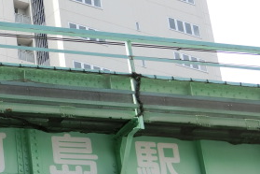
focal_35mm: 124
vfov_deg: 11.1
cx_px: -29
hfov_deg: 16.0
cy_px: 105
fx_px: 895
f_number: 4.7
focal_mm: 9.3
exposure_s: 1/200
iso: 80
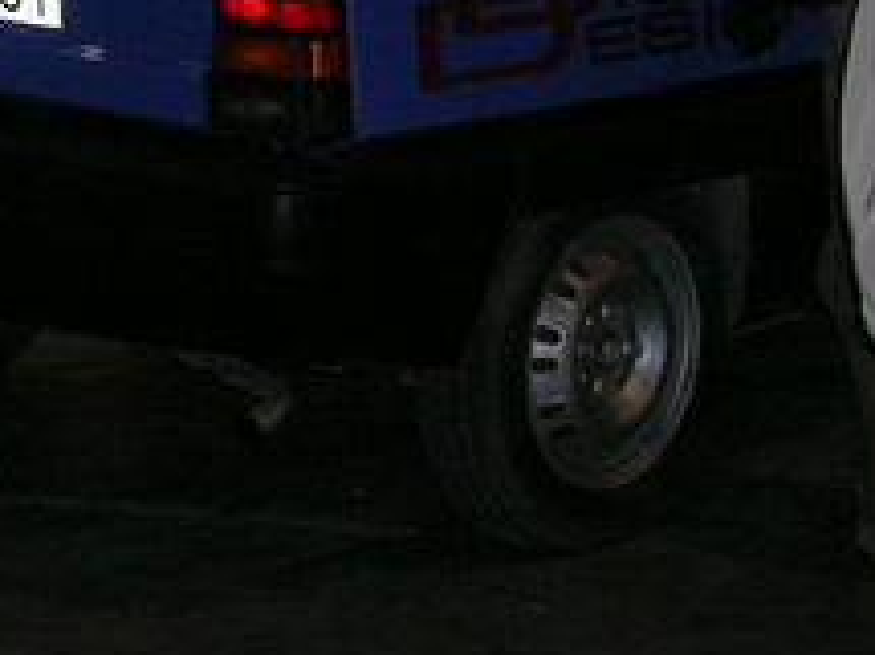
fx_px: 4067
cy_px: -293
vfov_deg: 9.0
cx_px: 277
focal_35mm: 161
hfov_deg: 12.3
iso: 101
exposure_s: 1/60.1
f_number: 3.4
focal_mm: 9
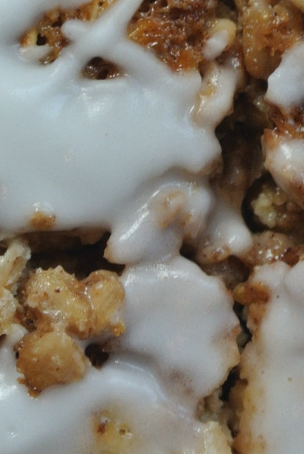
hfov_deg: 5.4
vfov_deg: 8.0
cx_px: 88
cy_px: 13
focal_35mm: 256
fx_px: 3235
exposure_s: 1/100
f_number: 5.6
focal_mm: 30
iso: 200
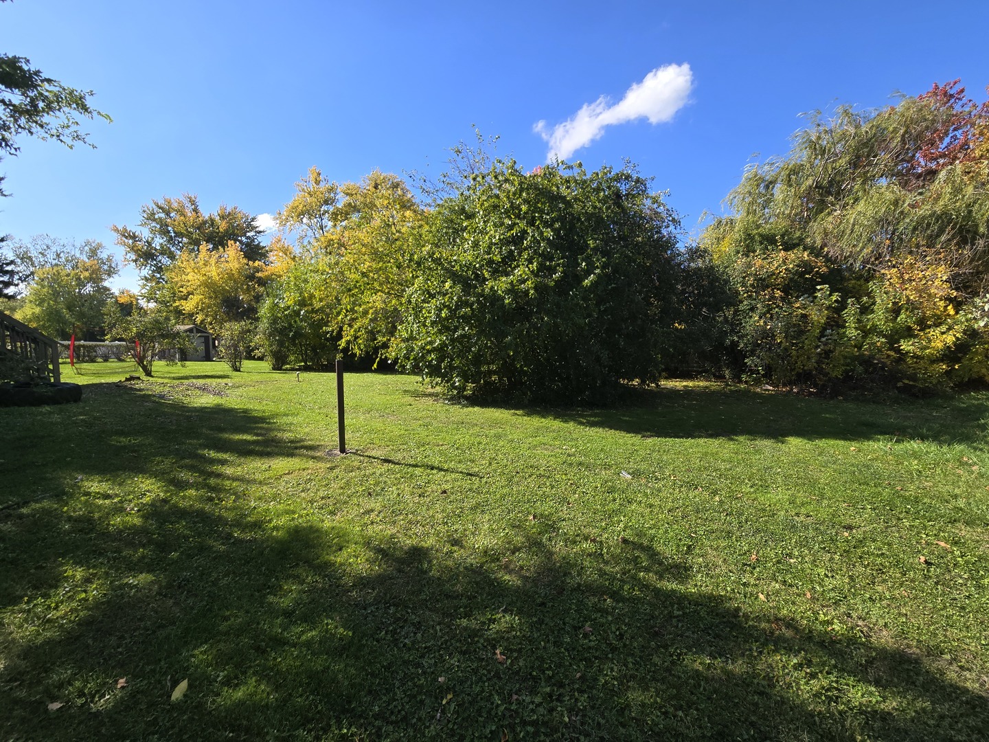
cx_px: 494
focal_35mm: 13
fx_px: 371
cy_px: 371
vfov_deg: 89.9
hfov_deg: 106.2
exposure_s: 1/1410
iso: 50
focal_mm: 2.2
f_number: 2.2
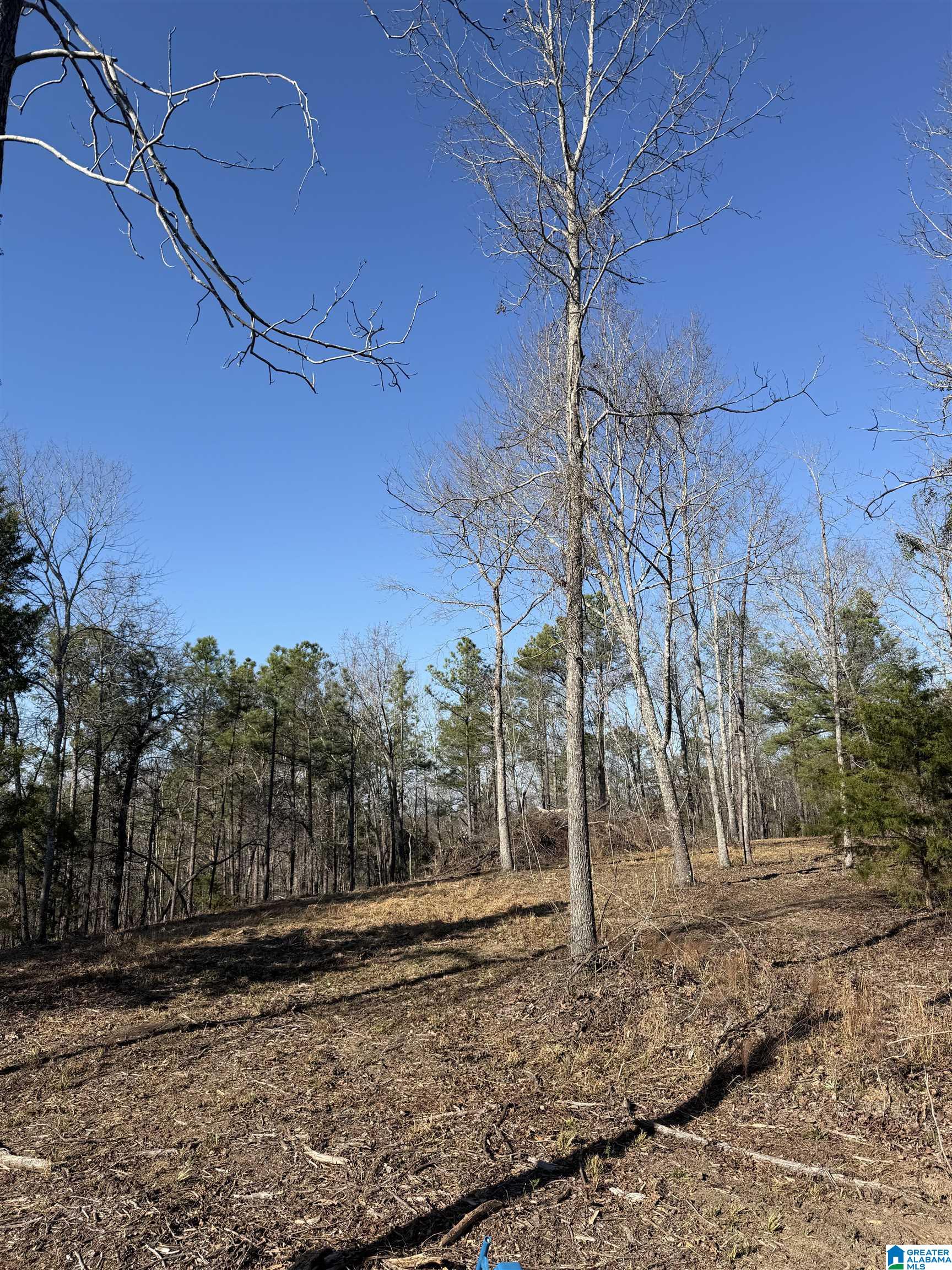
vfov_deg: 71.6
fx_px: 880
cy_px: 635
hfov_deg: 56.8
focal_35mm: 24
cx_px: 476
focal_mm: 6.76
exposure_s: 1/3425
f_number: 1.78
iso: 80
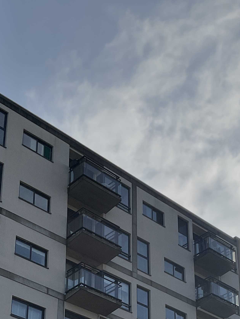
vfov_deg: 25.2
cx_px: 154
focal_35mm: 70
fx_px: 647
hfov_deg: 21.0
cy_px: 376
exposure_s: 1/5814
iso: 16
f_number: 1.8
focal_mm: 3
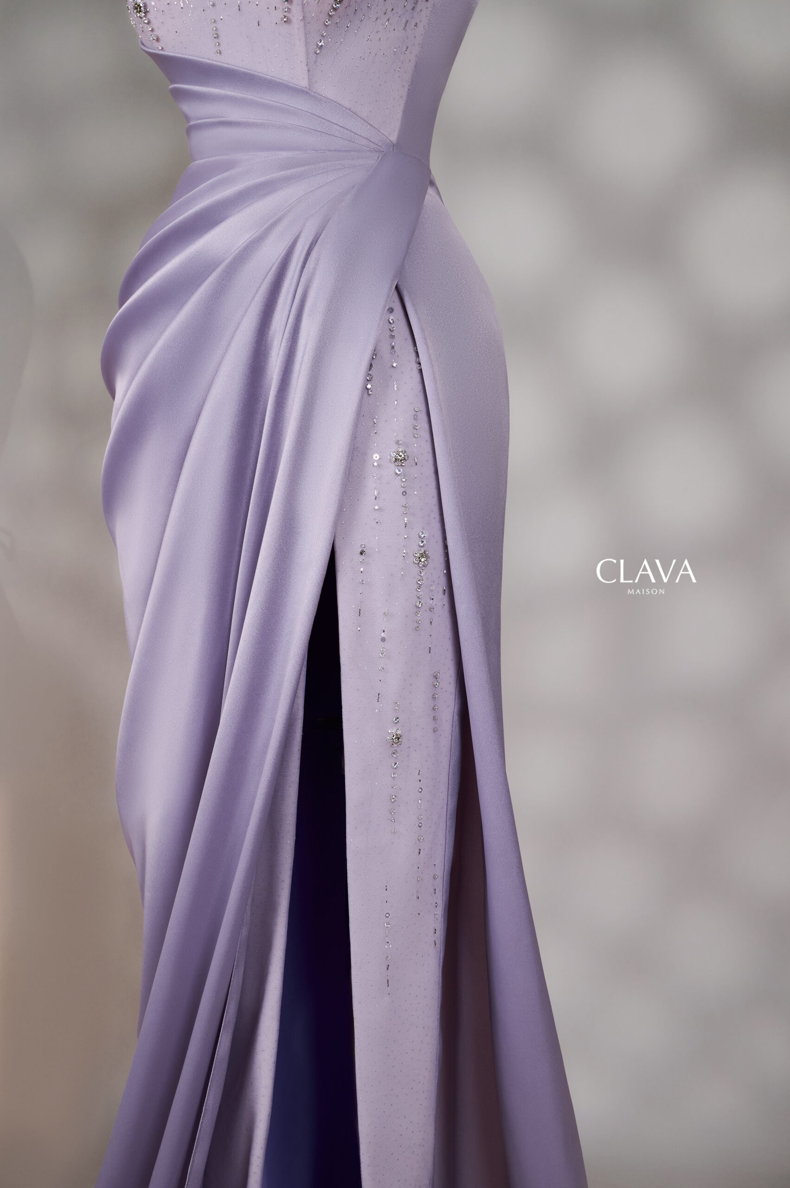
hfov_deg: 27.0
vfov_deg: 39.6
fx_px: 1648
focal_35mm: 50
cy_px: 594
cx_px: 395
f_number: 7.1
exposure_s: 1/200
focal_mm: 50
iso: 1000
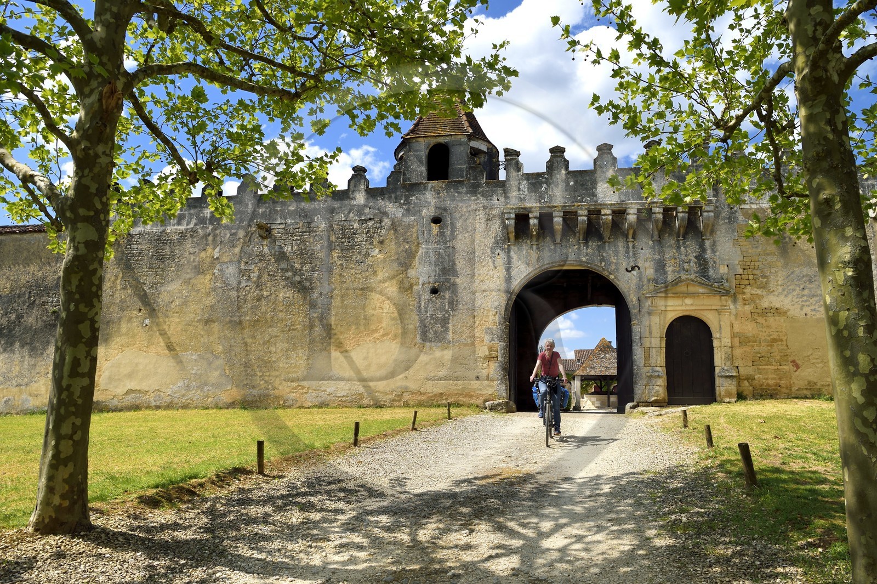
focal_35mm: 24
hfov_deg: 73.8
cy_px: 292
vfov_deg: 53.1
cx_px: 438
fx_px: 584
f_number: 10
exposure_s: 1/500
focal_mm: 24
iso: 200
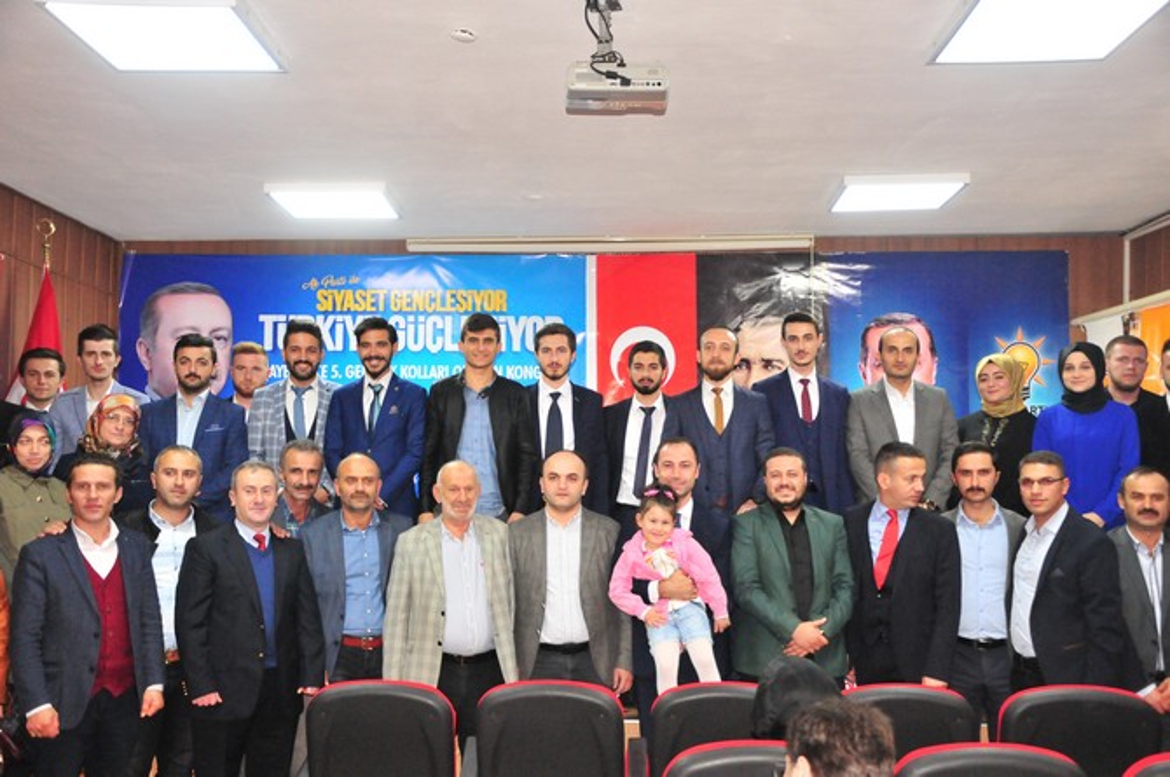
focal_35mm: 39
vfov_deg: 34.1
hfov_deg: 49.6
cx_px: 585
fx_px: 1266
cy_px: 388
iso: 2000
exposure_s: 1/100
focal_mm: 26
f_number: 4
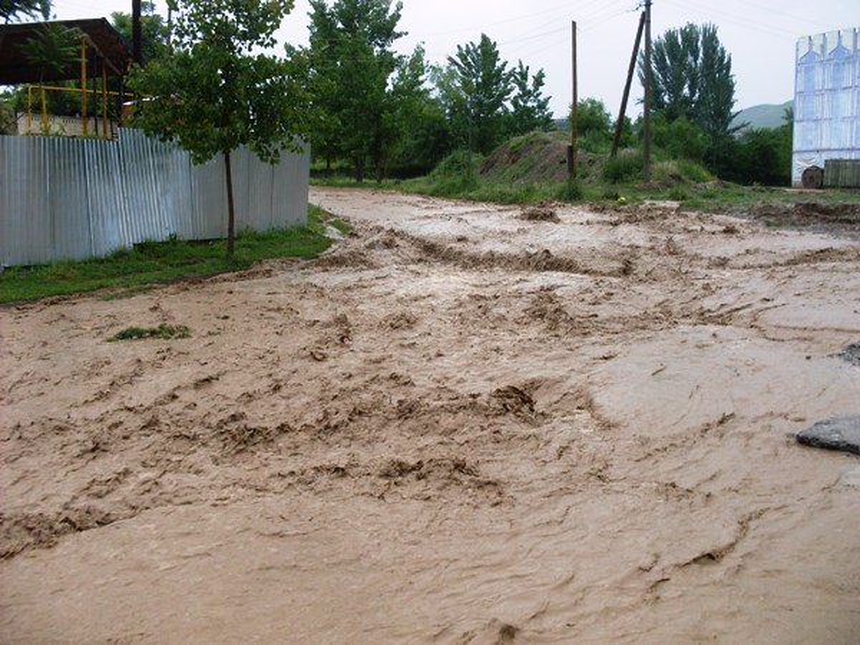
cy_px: 322
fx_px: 944
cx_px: 430
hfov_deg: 49.0
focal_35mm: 38
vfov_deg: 37.7
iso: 80
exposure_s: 1/250
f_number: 2.8
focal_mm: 6.3
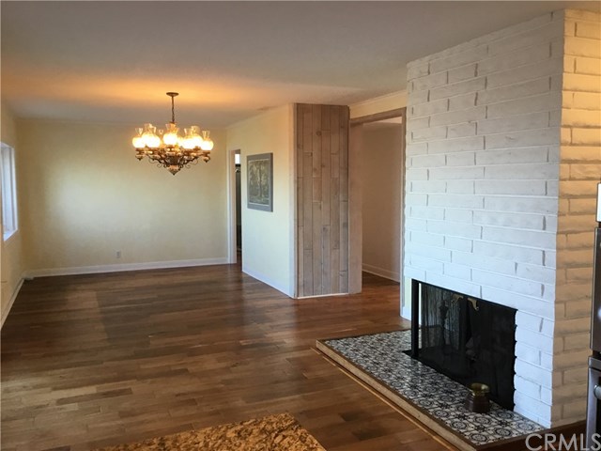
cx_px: 300
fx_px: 538
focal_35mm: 31
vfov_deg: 45.4
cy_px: 226
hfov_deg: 58.4
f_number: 2.4
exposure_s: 1/30
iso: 32
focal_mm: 3.3
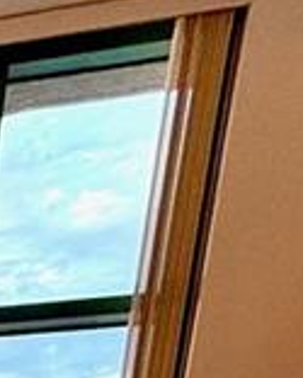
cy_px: 945
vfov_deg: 13.0
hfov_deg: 9.8
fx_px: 1176
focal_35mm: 105
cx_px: -693
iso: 80
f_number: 2.2
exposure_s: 1/99
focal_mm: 2.22
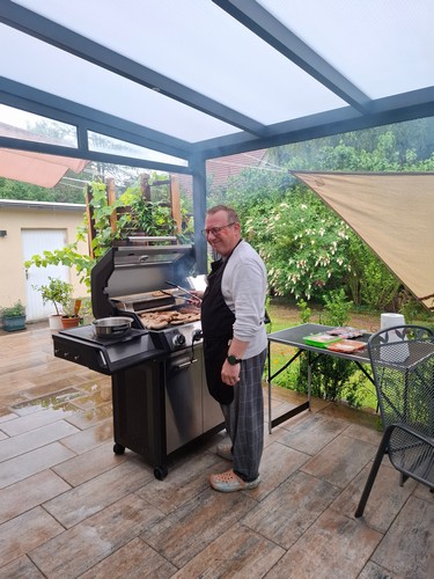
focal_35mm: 23
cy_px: 290
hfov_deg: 58.9
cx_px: 217
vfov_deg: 73.9
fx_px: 384
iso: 64
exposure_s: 1/100
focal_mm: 5.54
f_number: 1.8
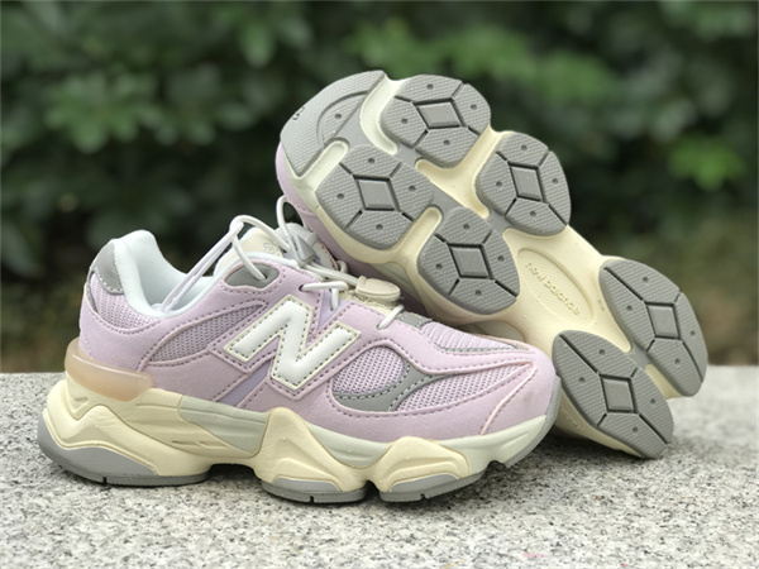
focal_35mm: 57
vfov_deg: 25.7
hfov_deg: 33.8
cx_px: 380
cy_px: 284
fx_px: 1250
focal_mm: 6.6
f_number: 2.8
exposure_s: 1/241
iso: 20
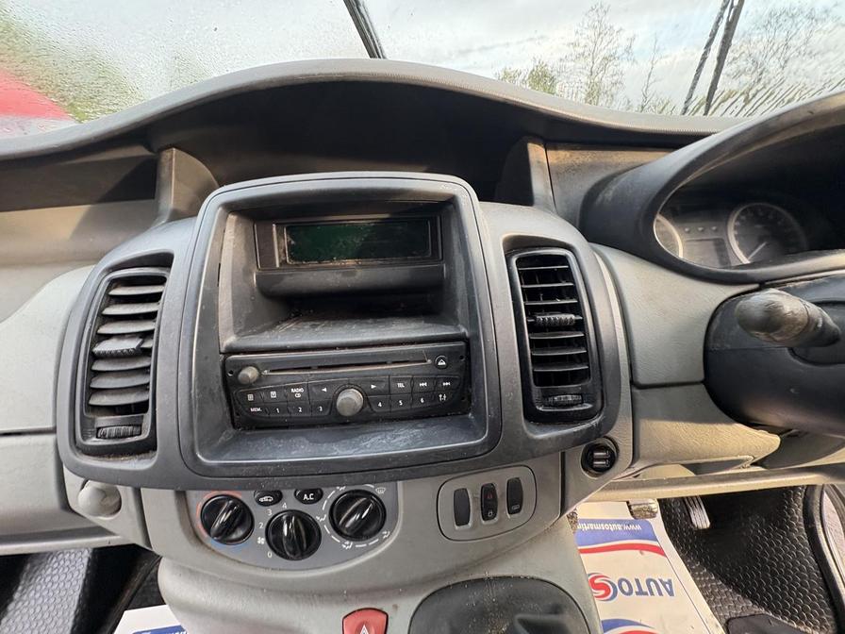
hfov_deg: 102.1
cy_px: 317
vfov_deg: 85.7
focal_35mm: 14
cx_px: 422
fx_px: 342
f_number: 2.2
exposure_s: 1/70
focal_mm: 2.22
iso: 200
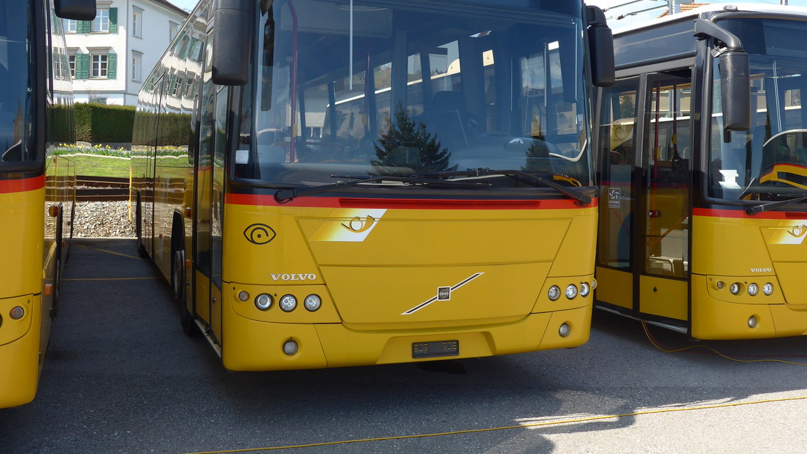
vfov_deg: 30.9
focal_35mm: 38
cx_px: 408
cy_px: 148
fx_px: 813
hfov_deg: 52.8
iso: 80
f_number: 2.8
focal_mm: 7
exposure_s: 1/500
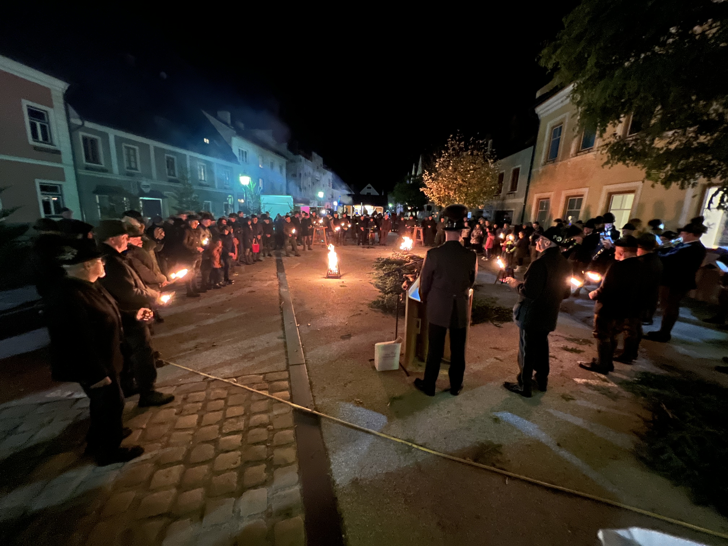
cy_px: 273
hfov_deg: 106.2
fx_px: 273
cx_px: 364
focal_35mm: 13
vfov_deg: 89.9
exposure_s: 1/12
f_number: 1.8
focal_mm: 1.57
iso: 1600
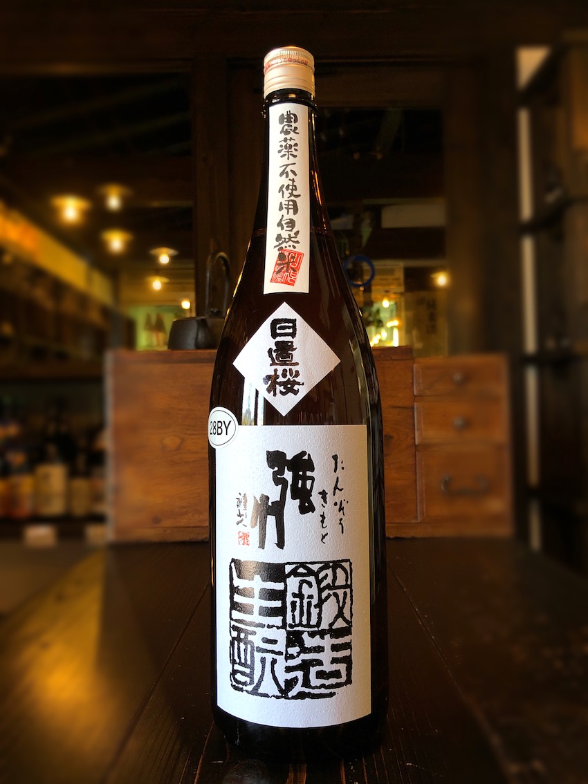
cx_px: 294
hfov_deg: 49.7
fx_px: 634
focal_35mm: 28
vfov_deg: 63.5
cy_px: 392
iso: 32
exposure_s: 1/33
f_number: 1.8
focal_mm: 3.99
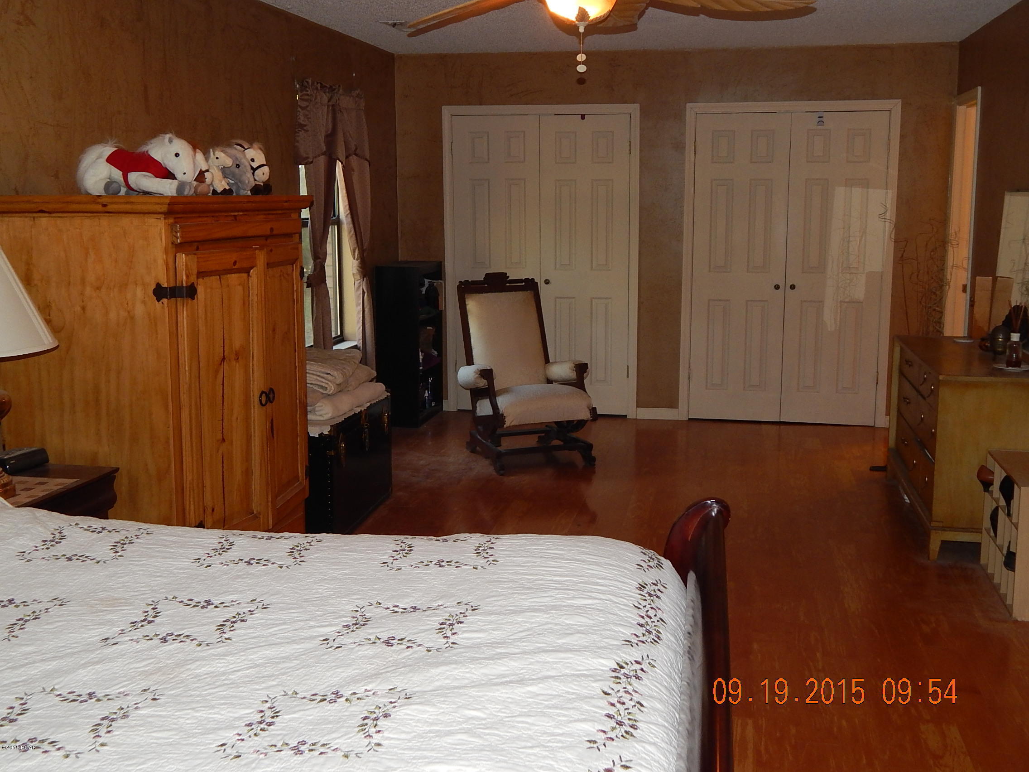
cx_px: 514
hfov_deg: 49.0
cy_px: 386
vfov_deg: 37.7
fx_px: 1130
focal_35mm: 38
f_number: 3.4
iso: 200
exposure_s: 1/30
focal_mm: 6.8
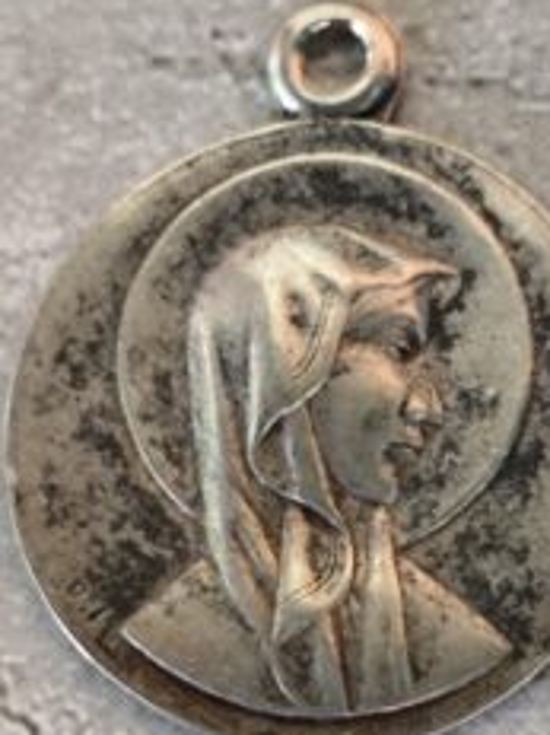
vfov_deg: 12.3
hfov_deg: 9.2
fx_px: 3414
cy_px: 503
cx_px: 324
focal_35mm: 161
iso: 320
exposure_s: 1/25
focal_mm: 6.19
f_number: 1.65
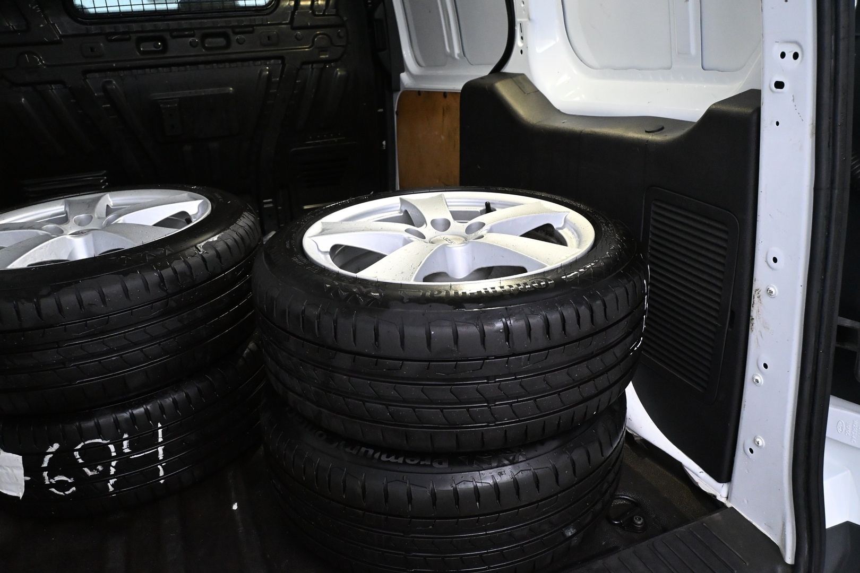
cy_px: 286
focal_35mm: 29
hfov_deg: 63.2
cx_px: 430
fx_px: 699
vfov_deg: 44.6
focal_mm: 19.5
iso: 4000
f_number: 5
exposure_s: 1/80
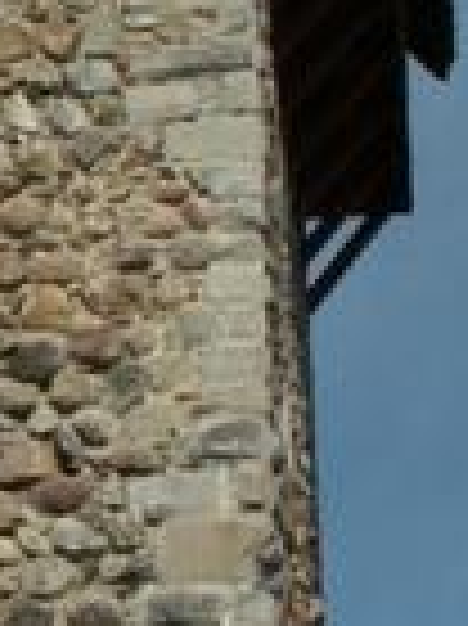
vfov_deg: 12.3
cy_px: 459
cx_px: -230
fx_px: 2907
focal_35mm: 161
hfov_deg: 9.0
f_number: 8
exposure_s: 1/250
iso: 50
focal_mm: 5.86
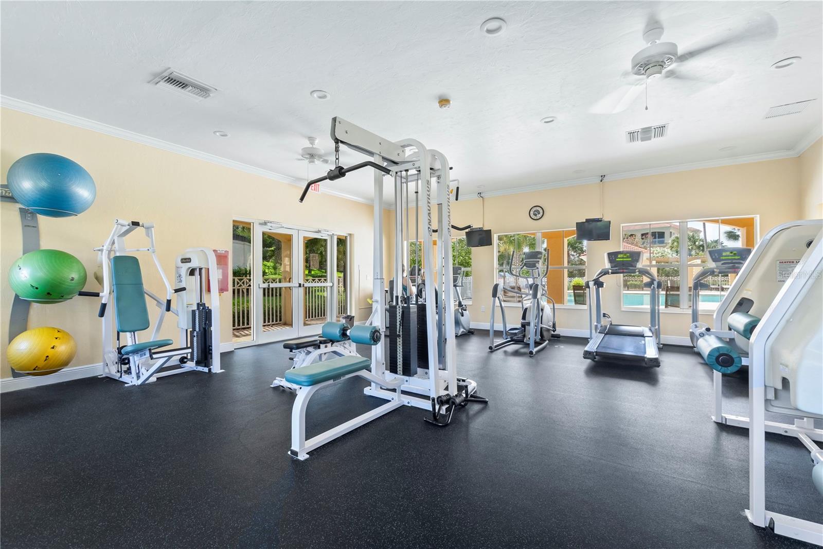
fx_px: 343
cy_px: 274
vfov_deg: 77.3
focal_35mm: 15
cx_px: 412
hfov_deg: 100.4
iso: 640
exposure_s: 1/5
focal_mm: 10
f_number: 8
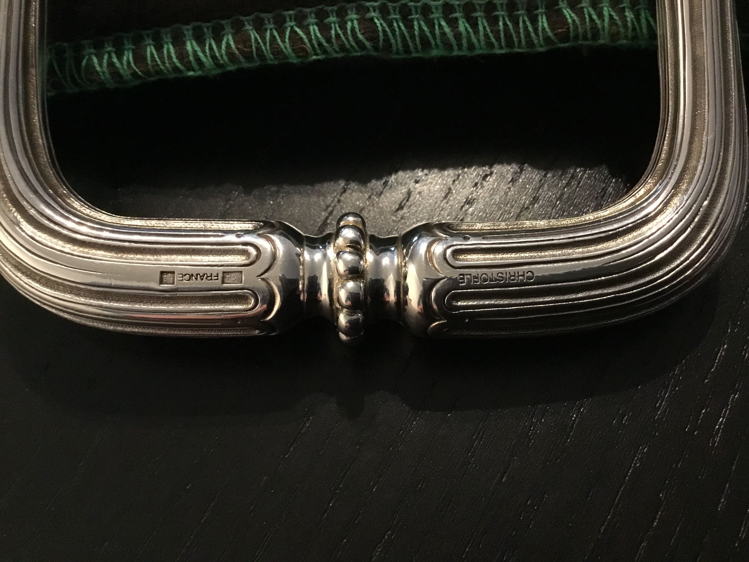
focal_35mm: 31
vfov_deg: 45.4
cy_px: 281
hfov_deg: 58.4
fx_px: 671
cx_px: 374
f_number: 2.4
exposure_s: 1/17
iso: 400
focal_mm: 3.3
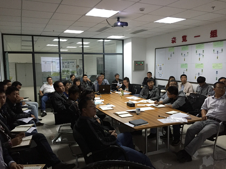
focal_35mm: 29
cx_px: 113
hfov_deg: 61.7
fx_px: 189
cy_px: 84
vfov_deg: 48.2
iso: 160
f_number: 2.2
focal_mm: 4.15
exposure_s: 1/30
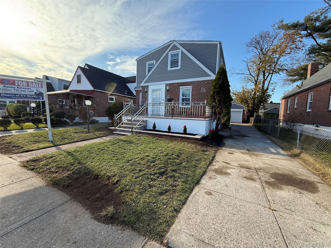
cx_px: 166
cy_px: 124
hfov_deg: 102.1
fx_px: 134
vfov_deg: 85.7
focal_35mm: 14
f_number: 2.2
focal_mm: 2.22
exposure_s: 1/579
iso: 64
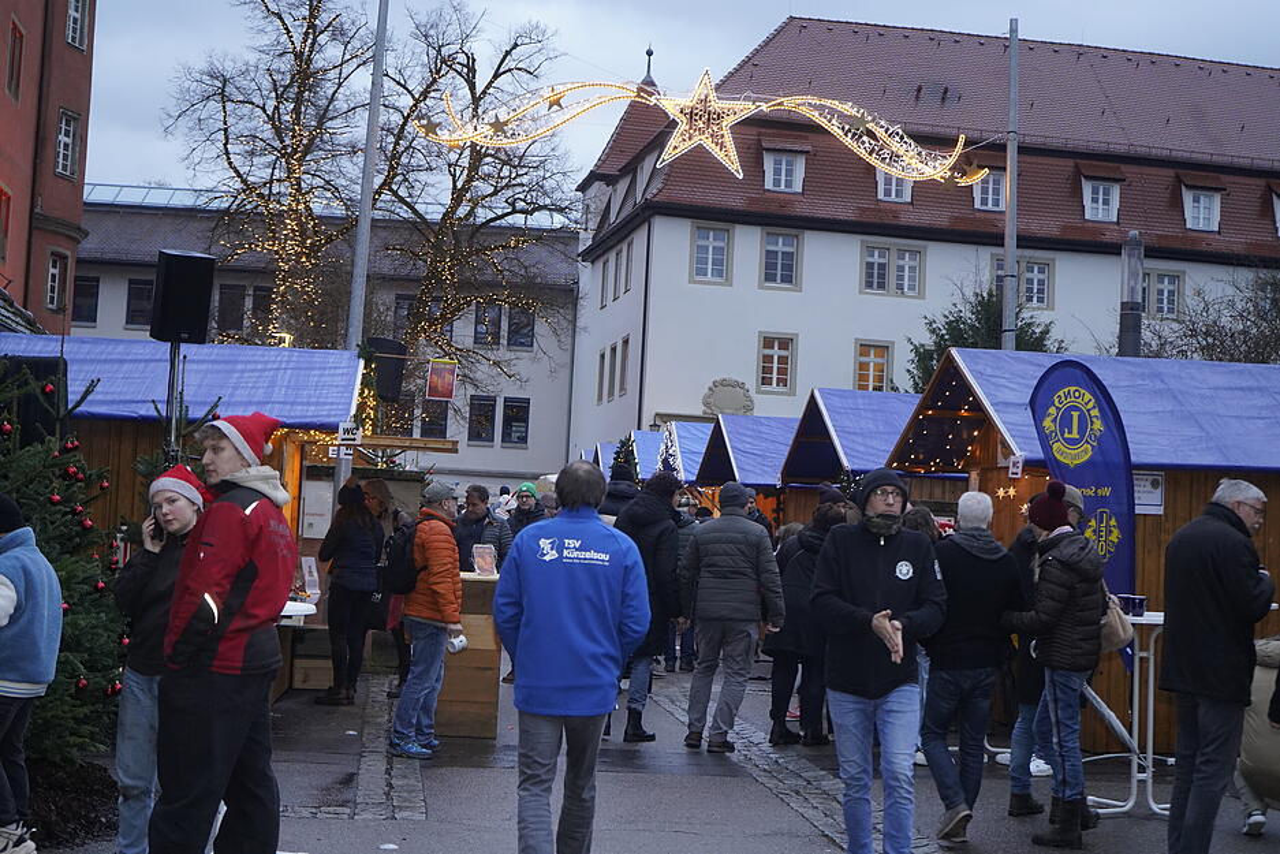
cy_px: 427
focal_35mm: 55
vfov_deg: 24.6
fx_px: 1956
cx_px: 640
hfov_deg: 36.2
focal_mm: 55
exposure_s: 1/160
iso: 3200
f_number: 5
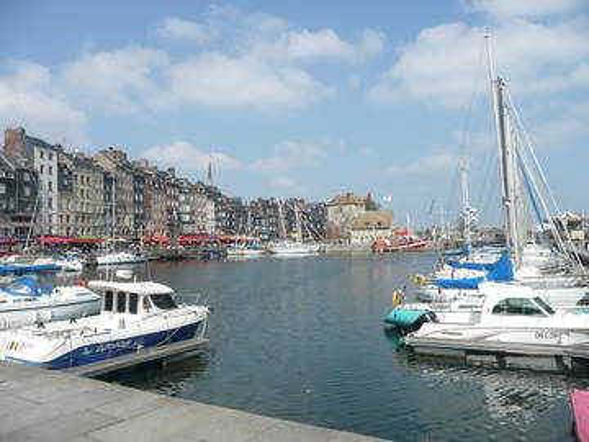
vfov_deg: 49.7
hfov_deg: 63.4
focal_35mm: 28
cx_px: 294
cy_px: 221
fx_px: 476
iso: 100
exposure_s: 1/250
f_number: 8
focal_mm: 4.6
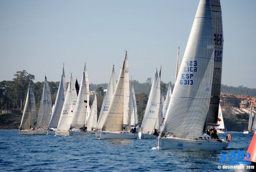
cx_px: 128
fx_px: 1283
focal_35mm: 180
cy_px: 86
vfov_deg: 7.7
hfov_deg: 11.4
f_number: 5.6
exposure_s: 1/500
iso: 110
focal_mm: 120
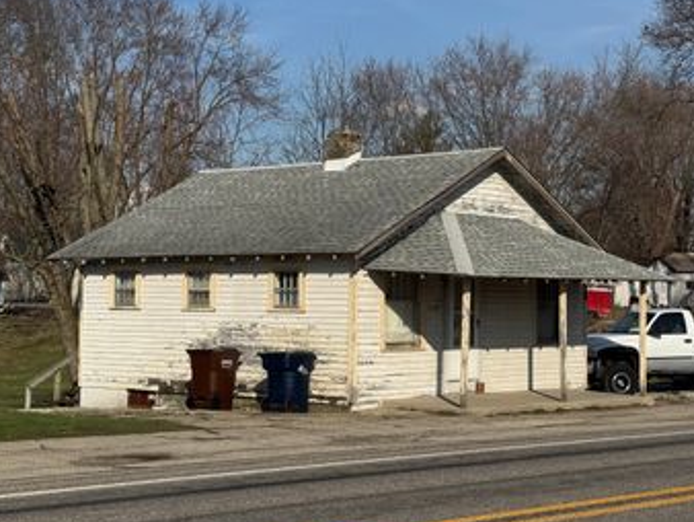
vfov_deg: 20.7
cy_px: 244
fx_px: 1424
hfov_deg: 27.4
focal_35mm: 71
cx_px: 365
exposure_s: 1/7937
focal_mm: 6.76
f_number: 1.78
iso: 64
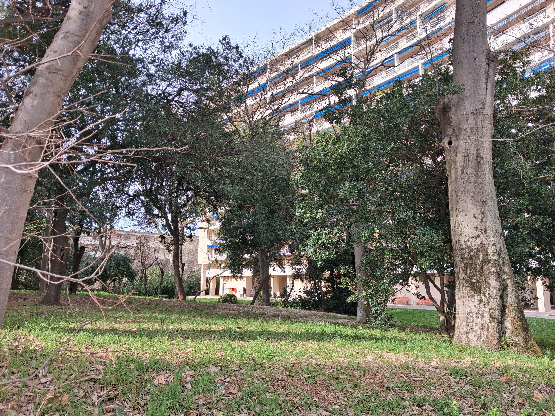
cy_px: 208
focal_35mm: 27
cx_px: 278
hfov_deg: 65.3
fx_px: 433
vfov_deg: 51.4
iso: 25
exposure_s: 1/224
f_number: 1.8
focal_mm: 4
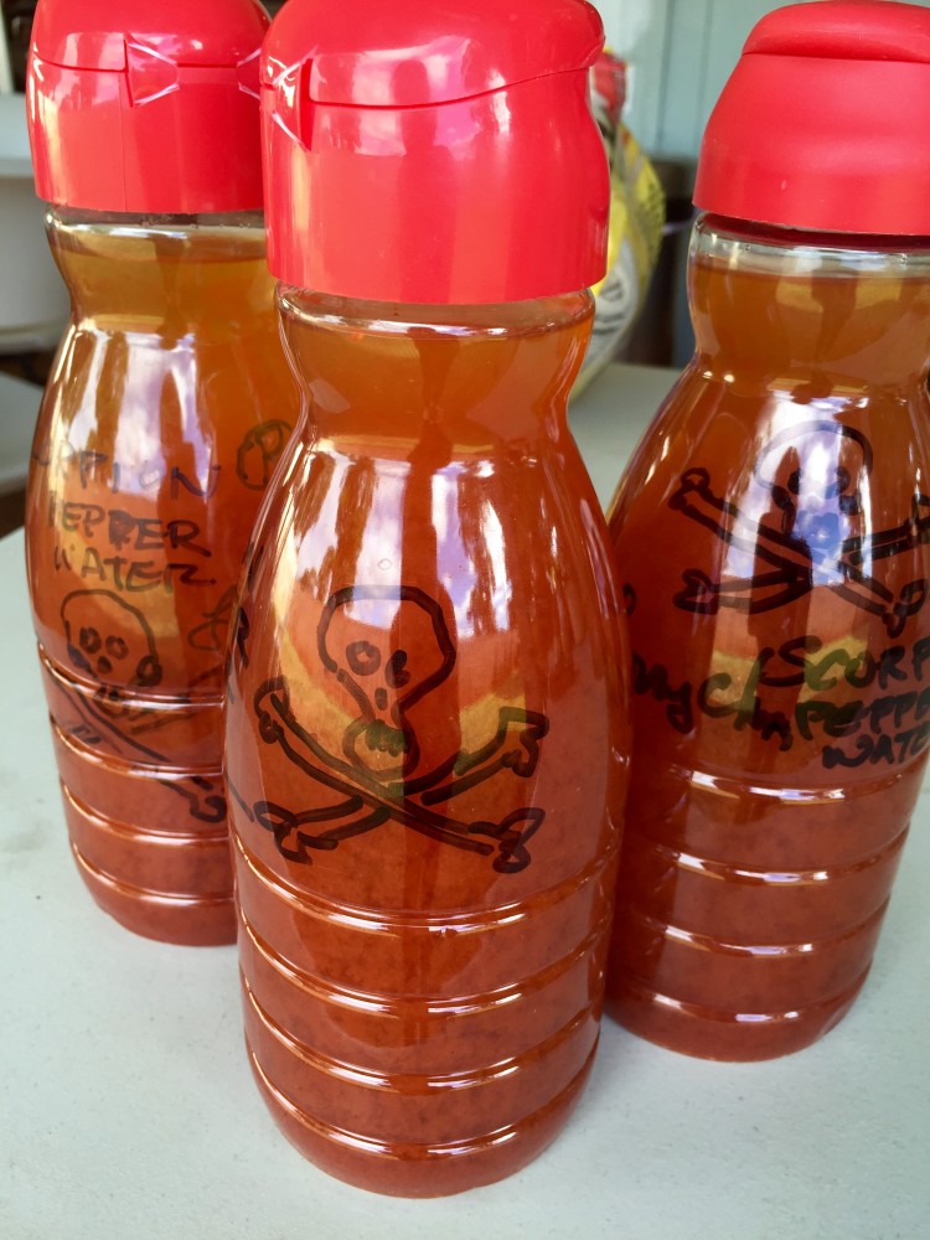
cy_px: 620
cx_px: 465
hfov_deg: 48.2
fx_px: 1039
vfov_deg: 61.7
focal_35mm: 29
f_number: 2.2
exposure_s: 1/100
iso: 32
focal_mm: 4.15
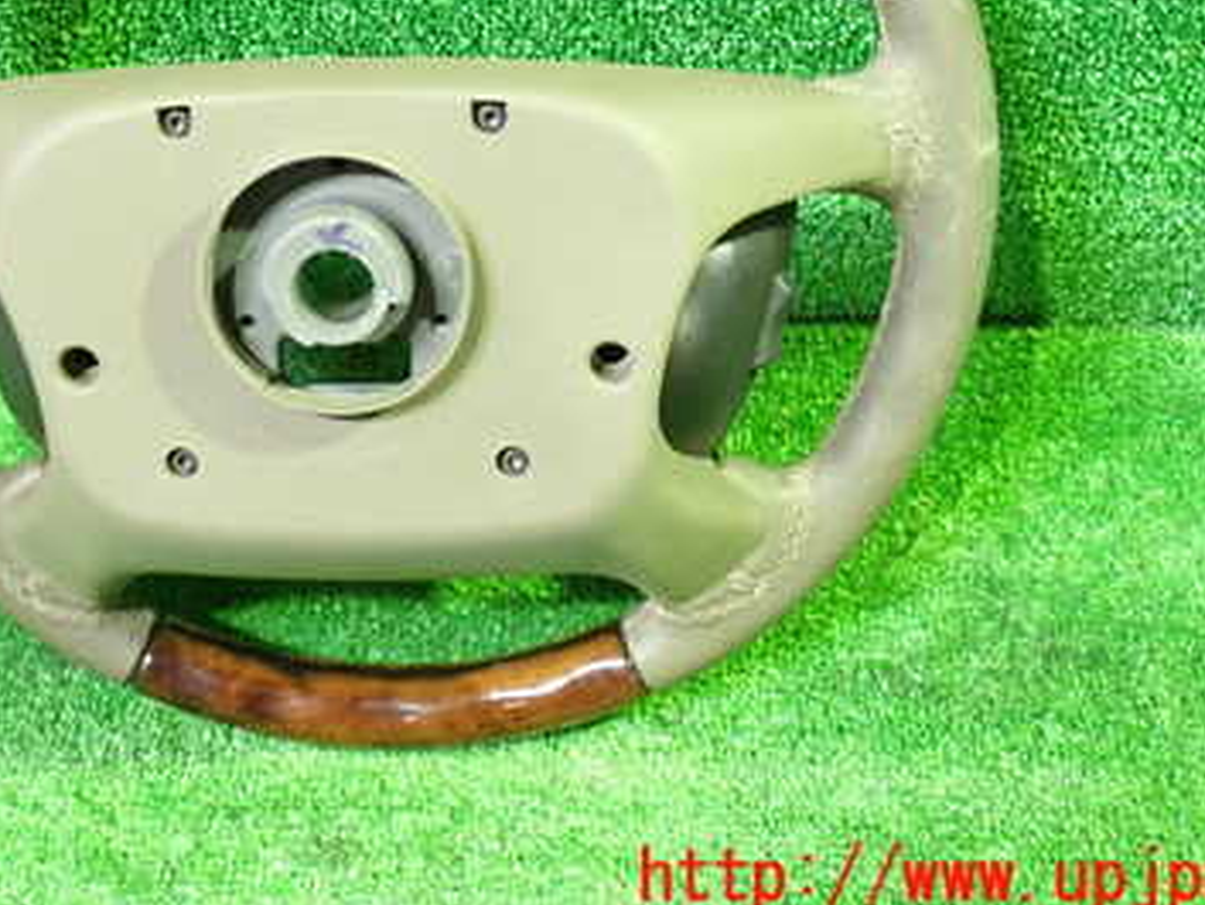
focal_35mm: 51
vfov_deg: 27.9
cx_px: 386
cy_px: 154
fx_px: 1776
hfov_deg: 37.0
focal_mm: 5.4
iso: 800
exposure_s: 1/15
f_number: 2.3
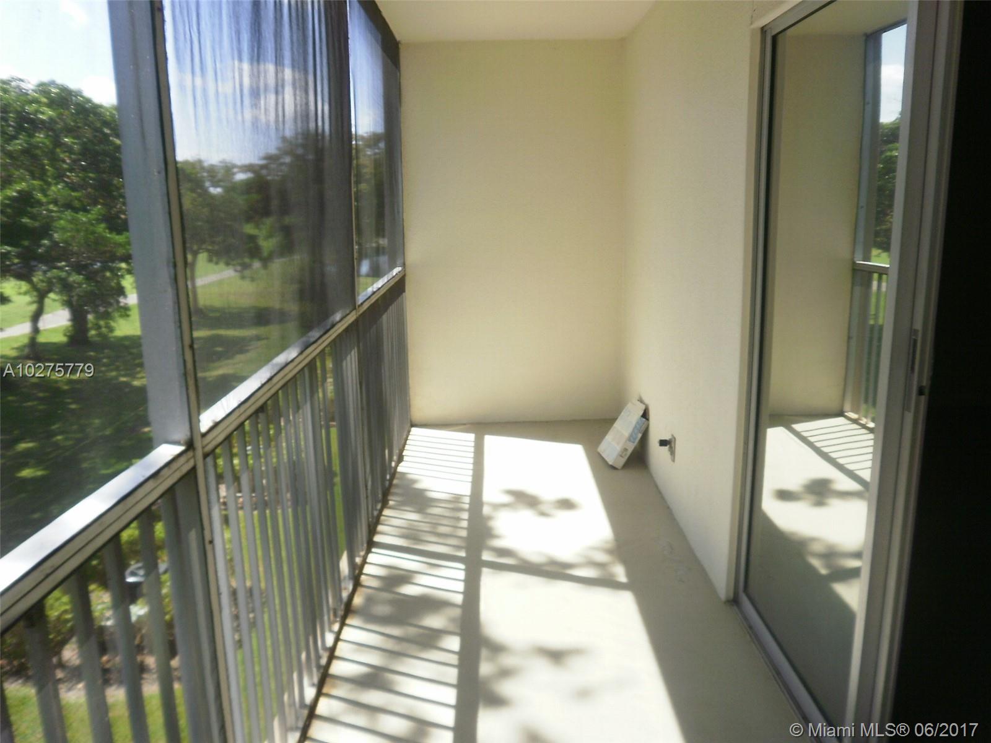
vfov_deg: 53.1
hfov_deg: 67.3
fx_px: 744
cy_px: 372
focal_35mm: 26
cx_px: 496
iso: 100
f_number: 7.8
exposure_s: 1/40
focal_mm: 4.65
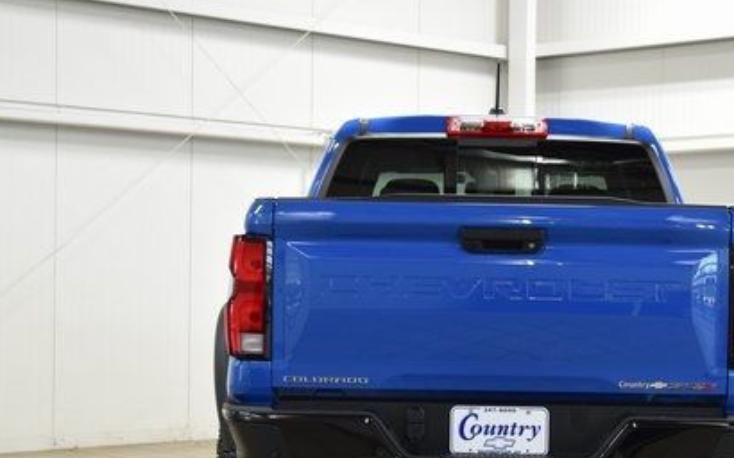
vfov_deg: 15.1
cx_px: 496
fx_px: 1720
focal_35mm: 86
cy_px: 328
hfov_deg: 24.0
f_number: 6.3
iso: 560
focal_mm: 36
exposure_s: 1/15
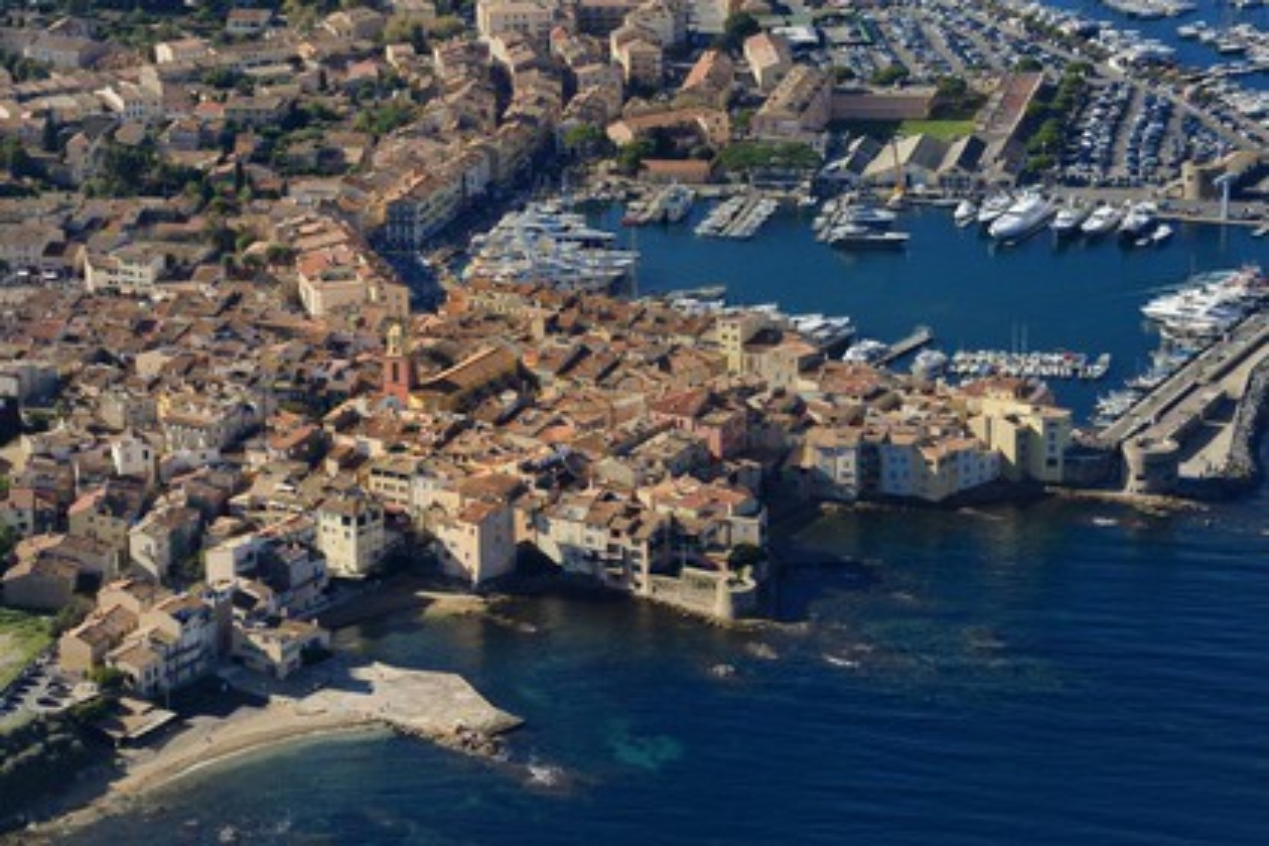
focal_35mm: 112
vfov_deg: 12.2
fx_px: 3948
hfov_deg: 18.3
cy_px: 423
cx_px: 634
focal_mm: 112
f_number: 9
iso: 800
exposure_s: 1/1600
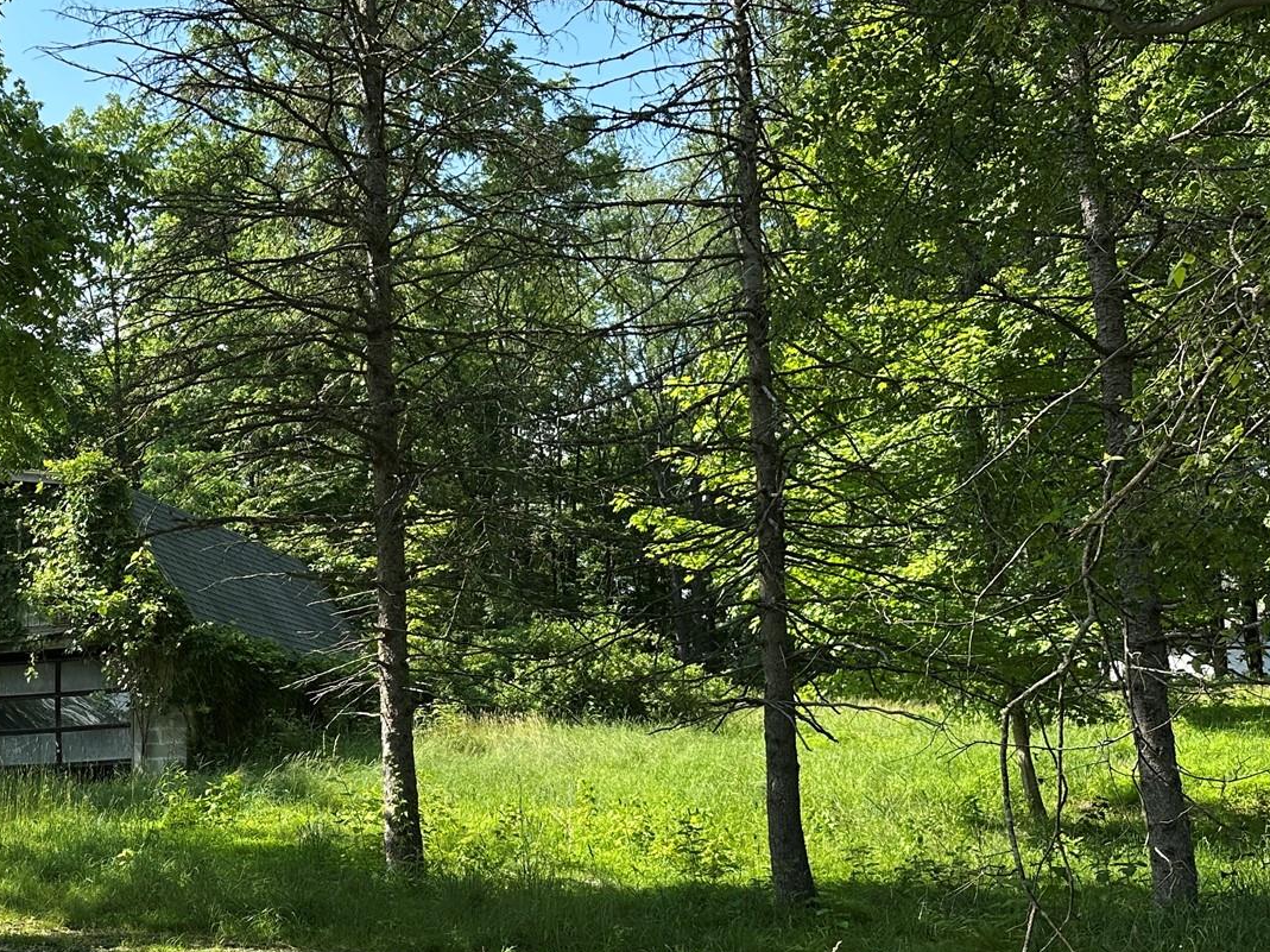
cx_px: 234
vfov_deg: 31.0
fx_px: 1687
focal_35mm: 46
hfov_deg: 39.4
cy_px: 699
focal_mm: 6.86
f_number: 1.78
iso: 80
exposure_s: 1/1227
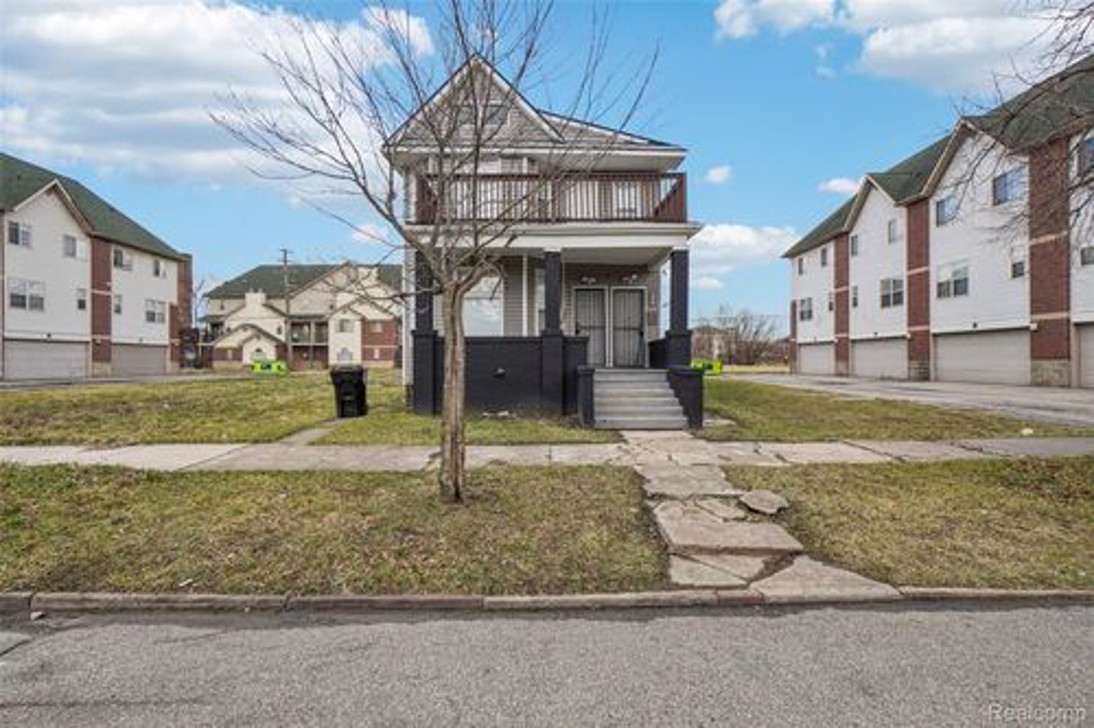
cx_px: 547
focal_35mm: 16
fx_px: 501
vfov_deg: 72.0
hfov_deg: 95.0
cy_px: 364
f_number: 8
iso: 100
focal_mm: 11
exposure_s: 1/125
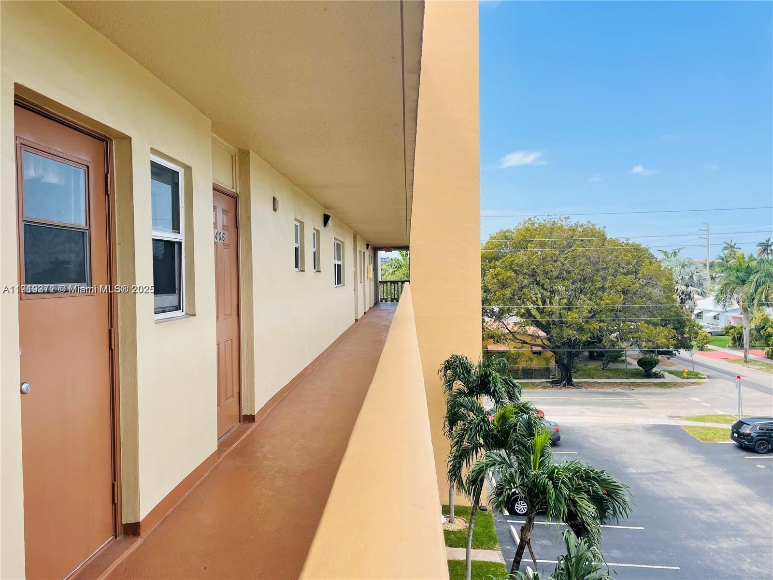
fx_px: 581
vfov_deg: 53.1
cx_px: 386
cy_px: 290
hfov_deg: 67.3
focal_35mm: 26
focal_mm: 4.2
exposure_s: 1/1770
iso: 32
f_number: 1.6
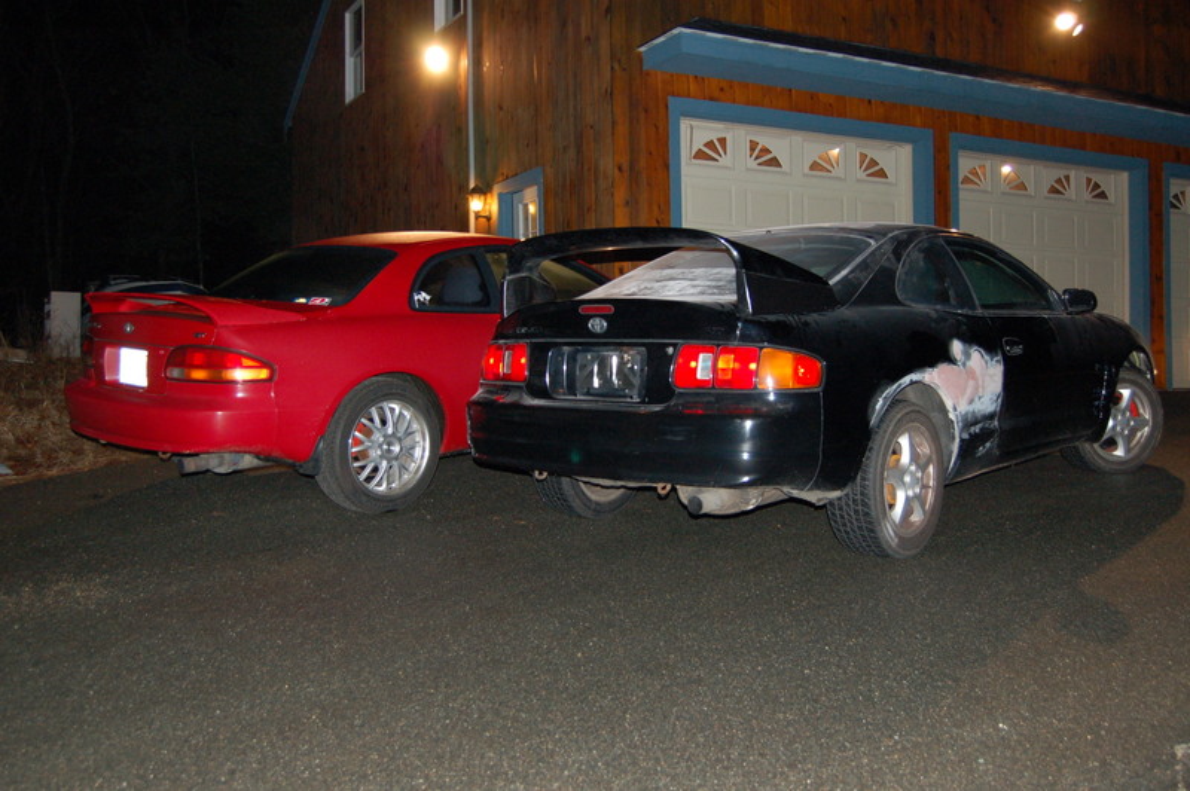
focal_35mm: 34
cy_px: 396
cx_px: 595
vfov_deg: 38.3
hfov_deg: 55.1
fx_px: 1139
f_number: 3.8
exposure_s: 1/60
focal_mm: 23
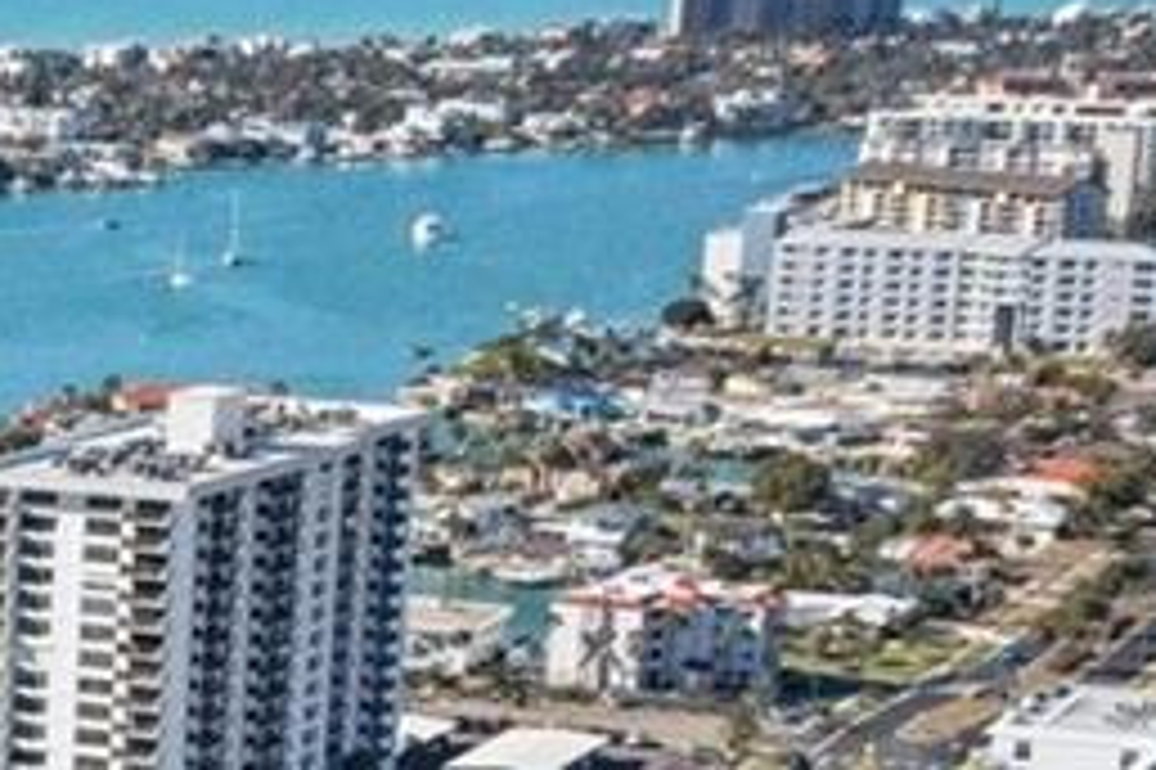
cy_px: 1297
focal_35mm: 137
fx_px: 4396
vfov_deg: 9.6
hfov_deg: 13.9
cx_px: -652
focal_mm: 8.4
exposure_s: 1/2500
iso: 400
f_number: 2.8
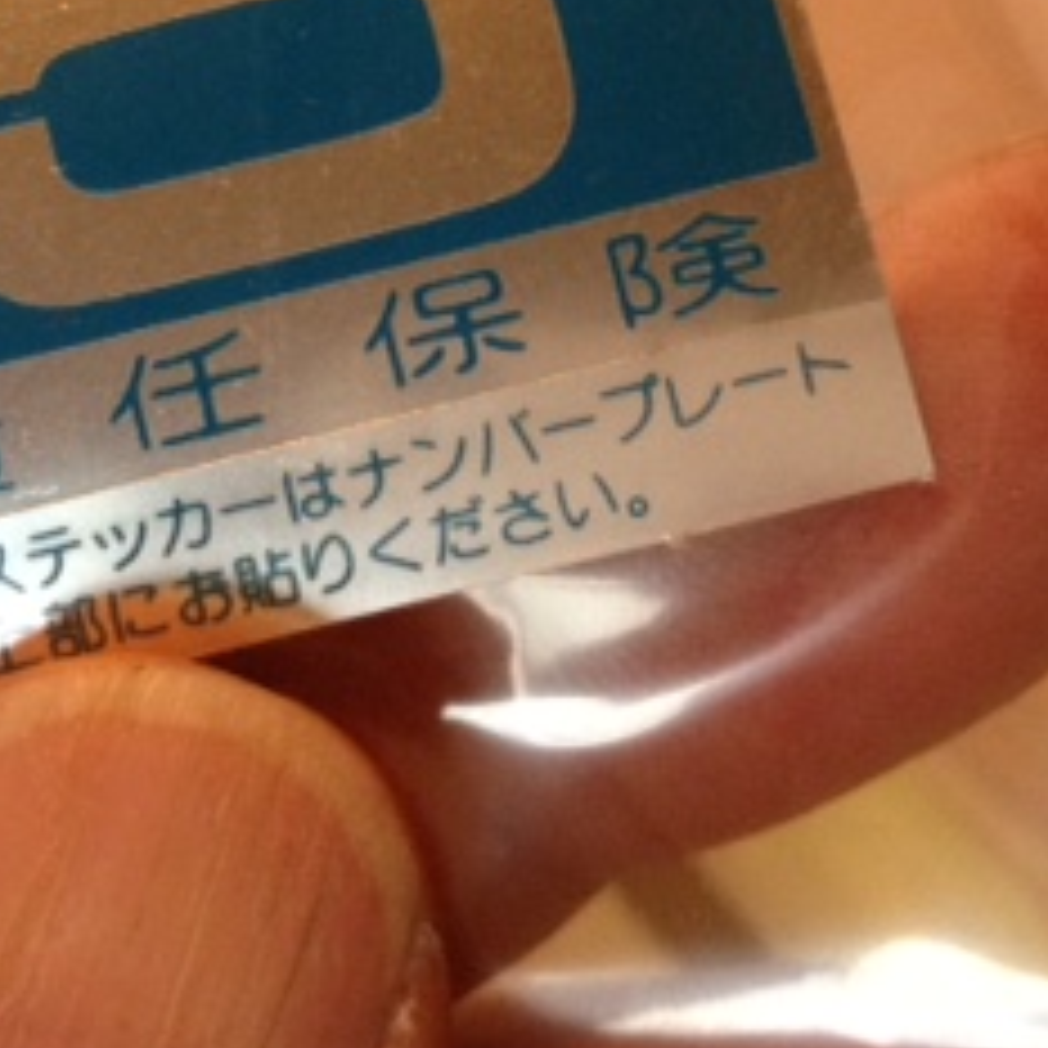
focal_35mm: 85
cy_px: 18
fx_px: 2911
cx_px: 427
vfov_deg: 19.8
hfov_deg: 20.4
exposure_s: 1/20
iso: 250
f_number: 2.4
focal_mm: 4.28
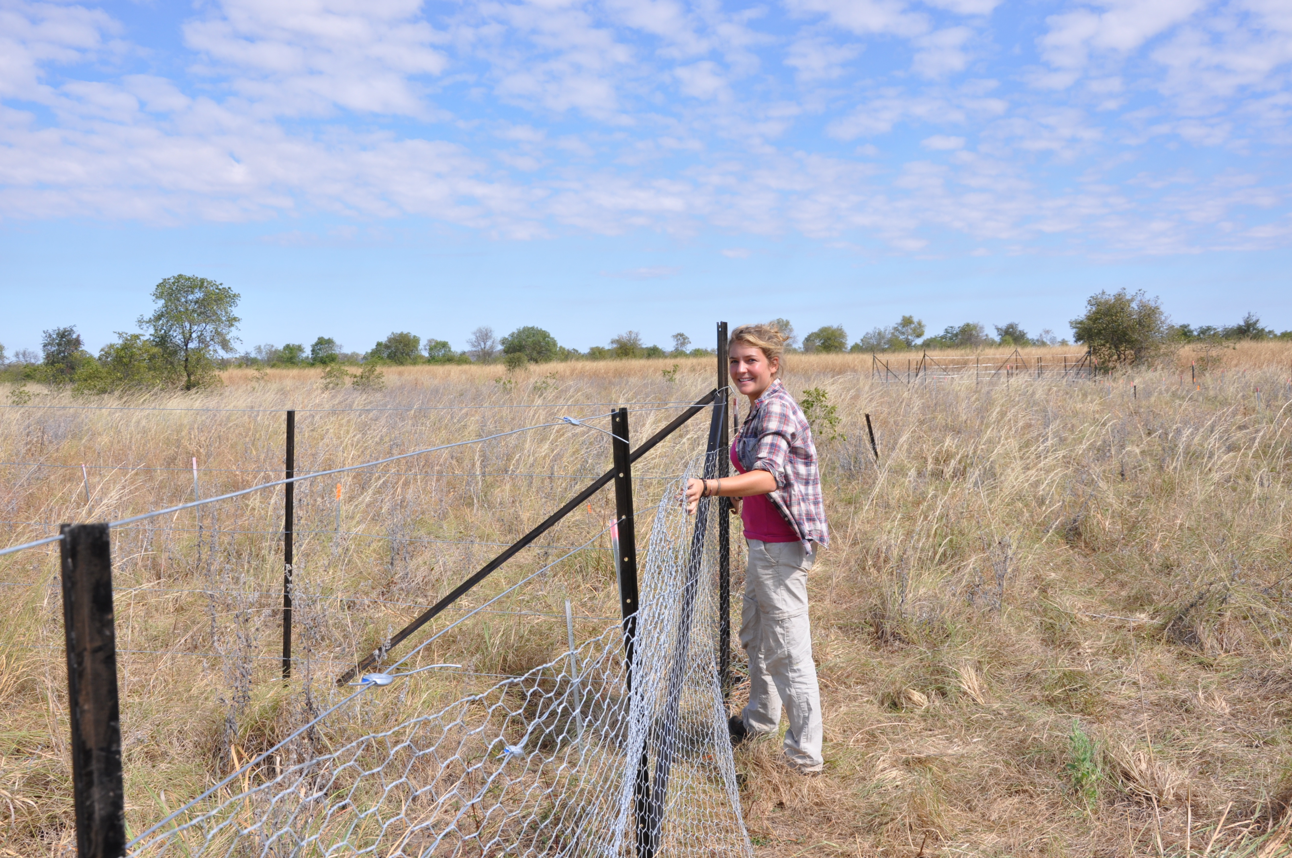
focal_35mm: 33
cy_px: 429
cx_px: 646
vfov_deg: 39.9
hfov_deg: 57.3
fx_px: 1183
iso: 200
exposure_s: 1/320
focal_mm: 22
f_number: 9
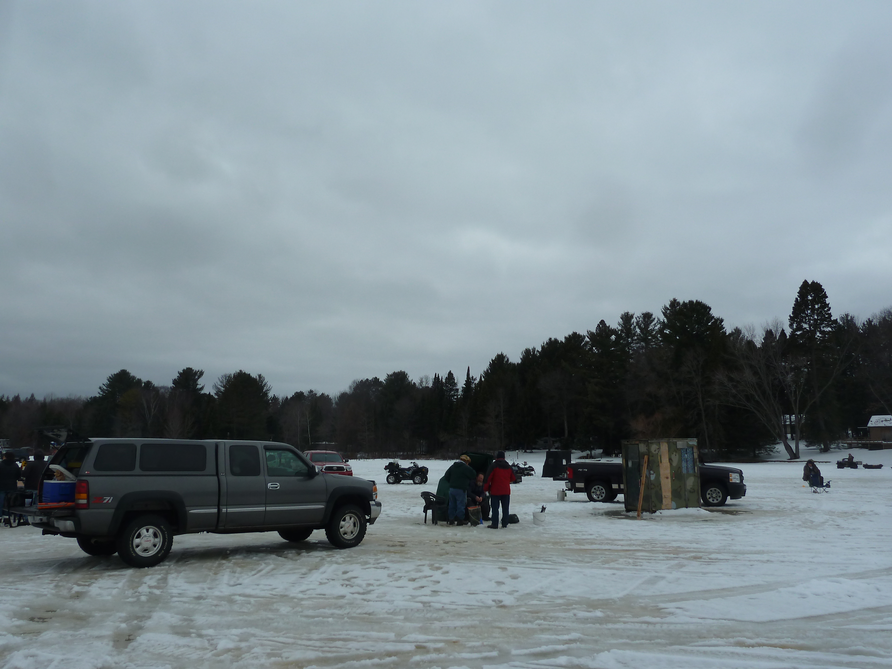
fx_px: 773
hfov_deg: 60.0
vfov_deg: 46.8
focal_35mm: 30
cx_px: 446
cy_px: 334
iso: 80
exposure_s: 1/400
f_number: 4
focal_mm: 5
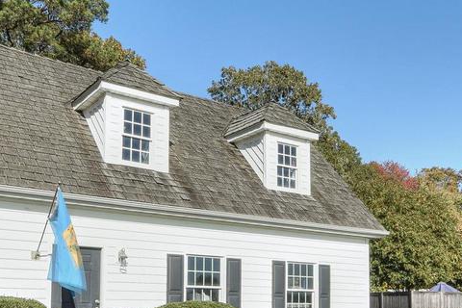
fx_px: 539
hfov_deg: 46.0
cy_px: 153
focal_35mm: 42
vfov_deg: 31.9
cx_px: 291
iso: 100
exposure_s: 1/40
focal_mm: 14
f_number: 22
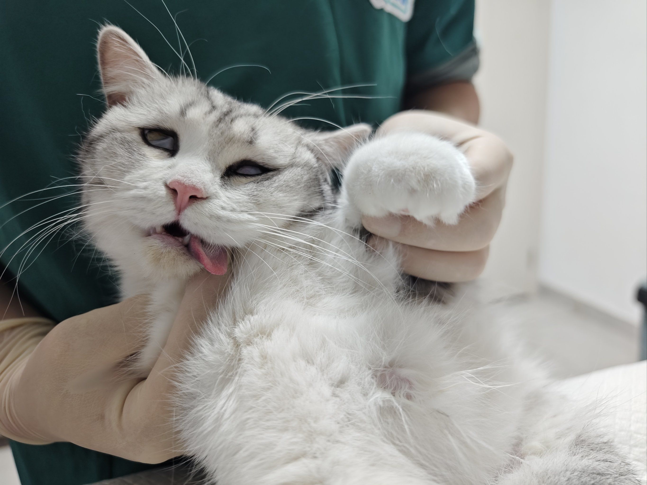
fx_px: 430
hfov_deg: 73.9
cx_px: 324
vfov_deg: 58.9
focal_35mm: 23
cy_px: 242
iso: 255
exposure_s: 1/60.2
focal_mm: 8.67
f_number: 1.75
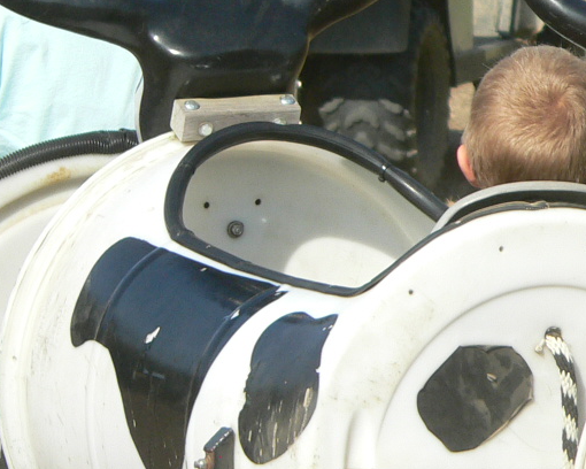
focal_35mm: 480
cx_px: 702
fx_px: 8325
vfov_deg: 3.2
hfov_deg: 4.0
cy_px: 133
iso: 80
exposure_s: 1/1000
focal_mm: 32.6
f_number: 2.8
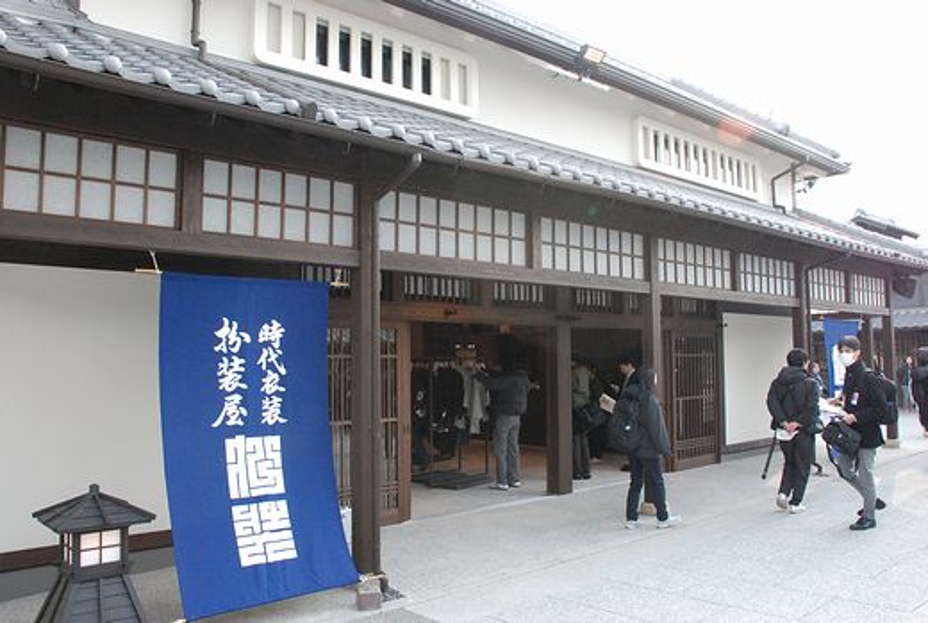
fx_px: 775
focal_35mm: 30
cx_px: 464
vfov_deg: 43.8
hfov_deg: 61.8
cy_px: 312
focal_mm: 20
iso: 1600
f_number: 8
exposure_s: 1/250
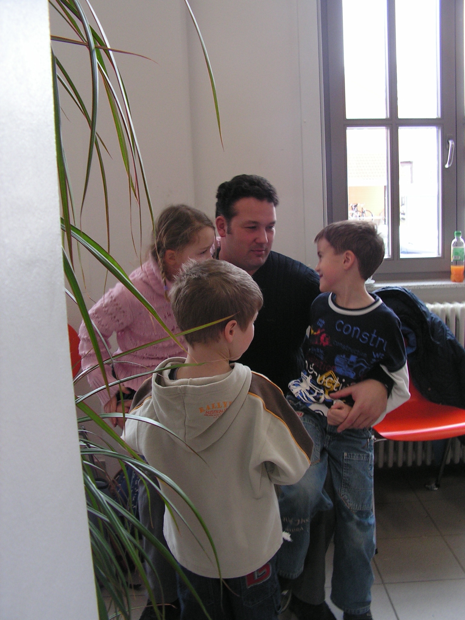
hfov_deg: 39.7
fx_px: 645
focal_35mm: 36
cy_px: 310
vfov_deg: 51.4
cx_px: 232
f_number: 3.2
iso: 100
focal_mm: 6
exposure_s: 1/40
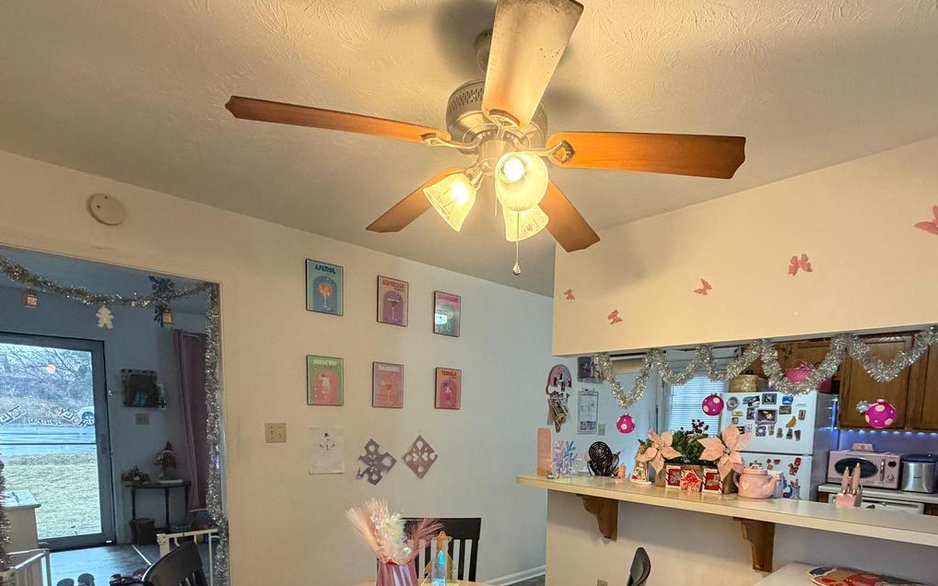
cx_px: 529
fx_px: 537
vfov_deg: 53.2
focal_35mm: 21
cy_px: 475
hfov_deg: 81.9
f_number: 2.2
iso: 500
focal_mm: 2.22
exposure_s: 1/60
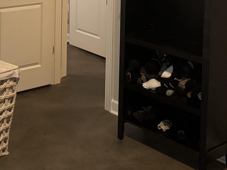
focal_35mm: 75
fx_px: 492
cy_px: -51
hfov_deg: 25.8
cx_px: 72
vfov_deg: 18.3
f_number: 1.6
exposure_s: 1/60
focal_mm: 5.96
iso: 320
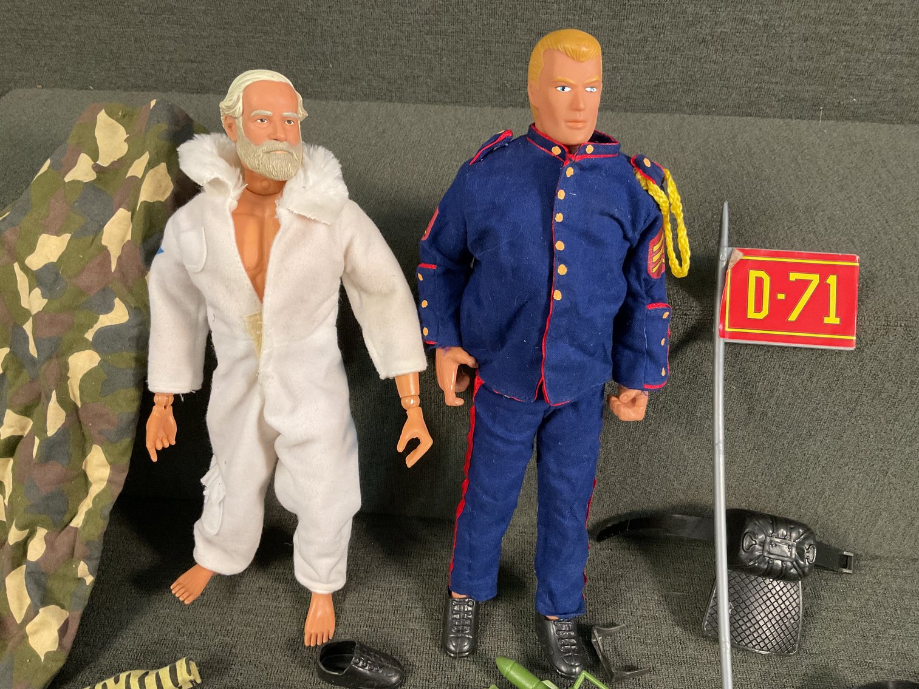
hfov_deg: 61.7
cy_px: 344
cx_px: 460
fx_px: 770
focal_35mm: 29
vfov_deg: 48.2
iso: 250
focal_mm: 3
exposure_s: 1/60
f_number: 1.8
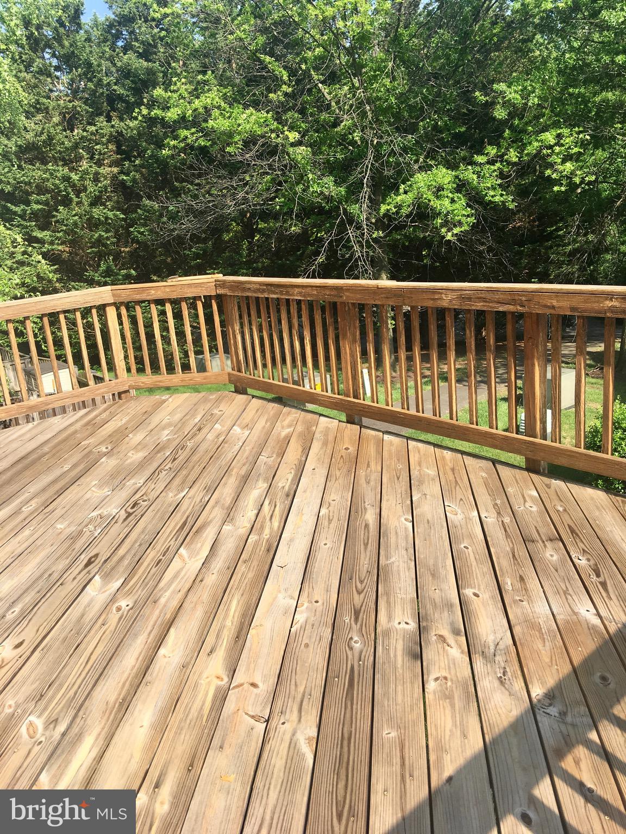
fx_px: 699
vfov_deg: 61.7
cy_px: 417
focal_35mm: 29
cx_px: 313
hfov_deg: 48.2
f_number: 2.2
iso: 25
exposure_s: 1/712
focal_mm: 4.15
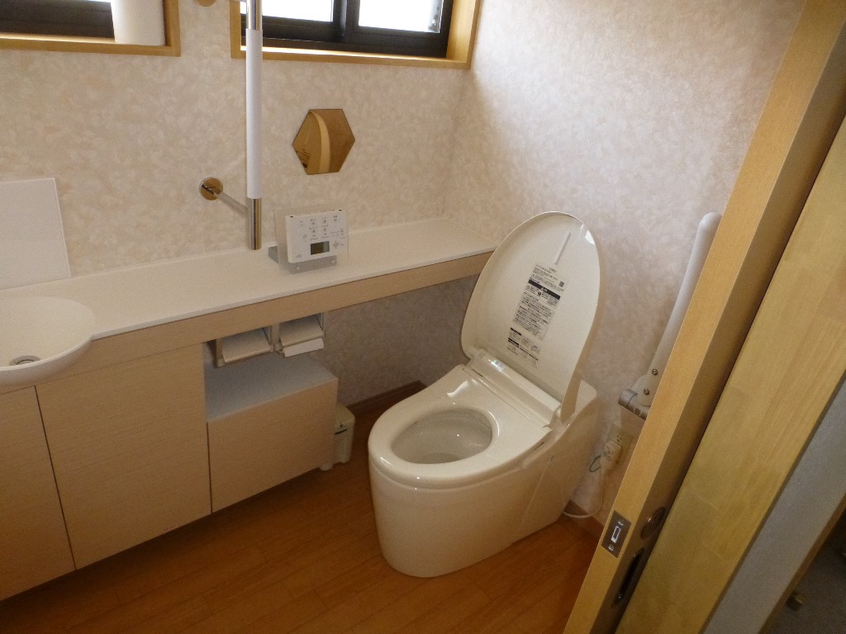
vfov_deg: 56.8
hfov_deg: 71.6
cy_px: 317
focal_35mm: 24
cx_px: 423
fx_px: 587
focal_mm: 4.3
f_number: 3.3
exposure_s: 1/60
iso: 500
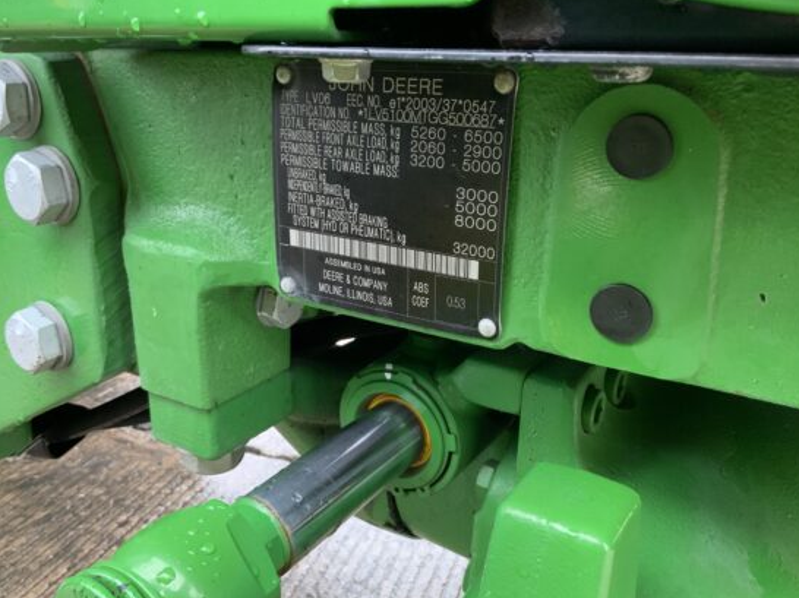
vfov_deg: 41.8
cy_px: 297
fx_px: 784
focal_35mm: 34
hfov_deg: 53.9
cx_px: 373
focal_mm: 3
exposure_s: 1/60
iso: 80
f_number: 1.8
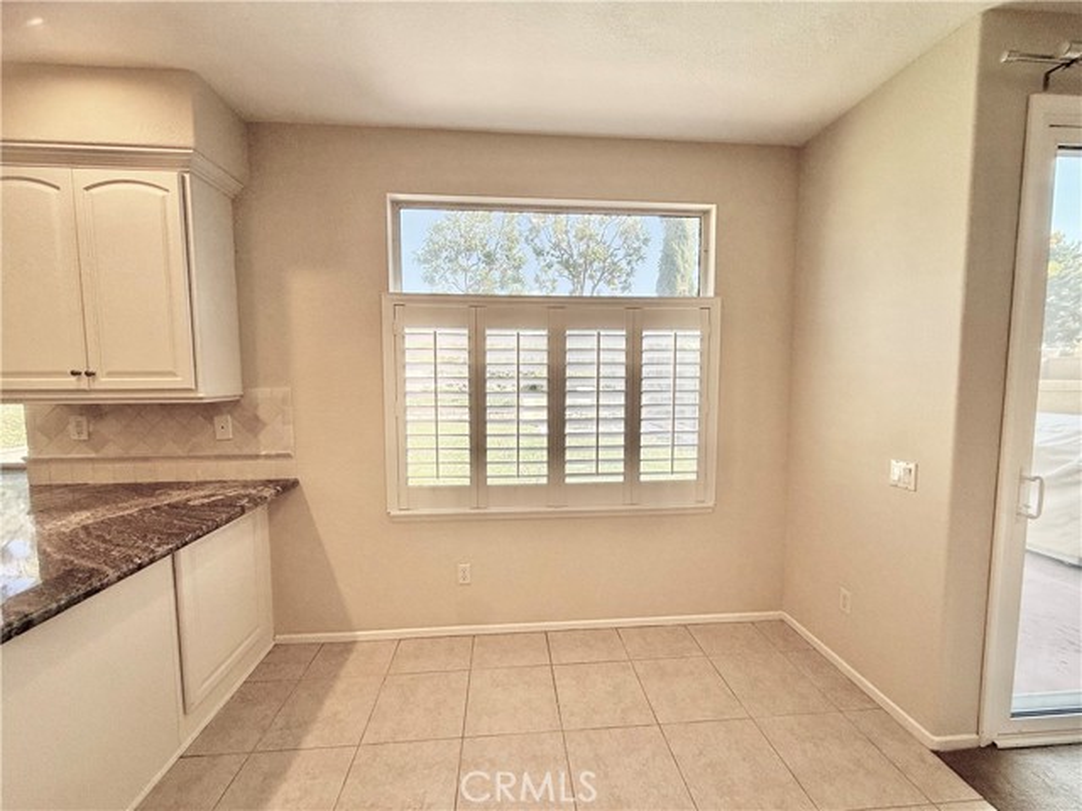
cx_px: 541
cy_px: 406
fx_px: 438
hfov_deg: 102.1
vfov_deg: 85.7
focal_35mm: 14
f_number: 2.2
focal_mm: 2.22
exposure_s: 1/202
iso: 50
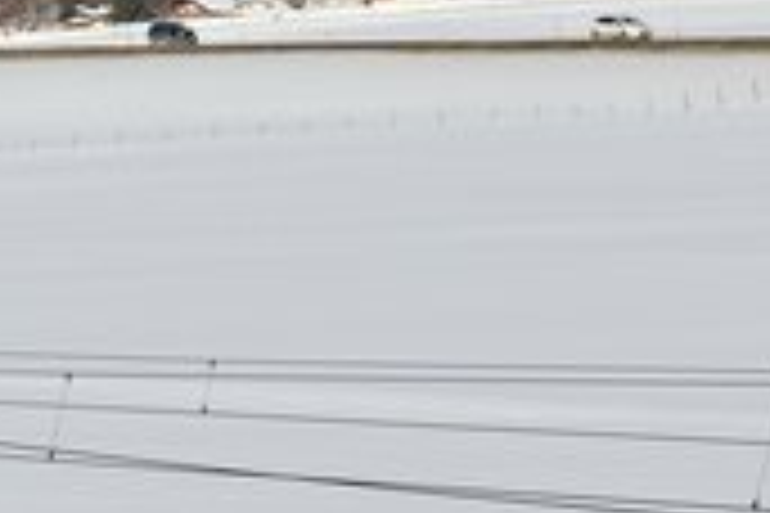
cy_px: 284
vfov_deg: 4.3
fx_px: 6758
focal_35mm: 316
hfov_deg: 6.0
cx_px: -1585
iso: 200
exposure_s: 1/1600
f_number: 6.3
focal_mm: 45
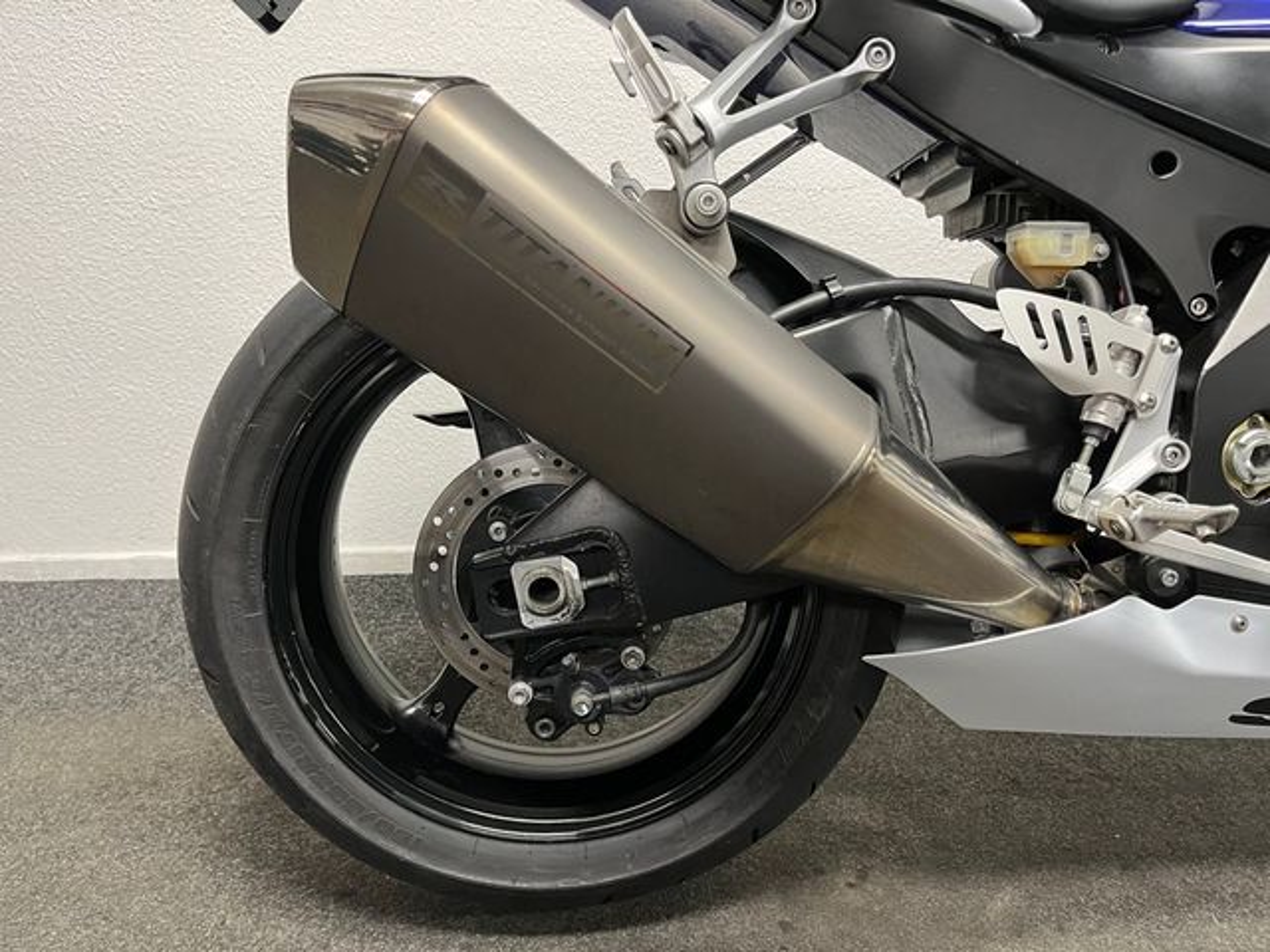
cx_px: 635
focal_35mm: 26
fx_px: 954
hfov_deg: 67.3
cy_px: 476
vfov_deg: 53.1
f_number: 1.6
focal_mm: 5.1
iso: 250
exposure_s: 1/50
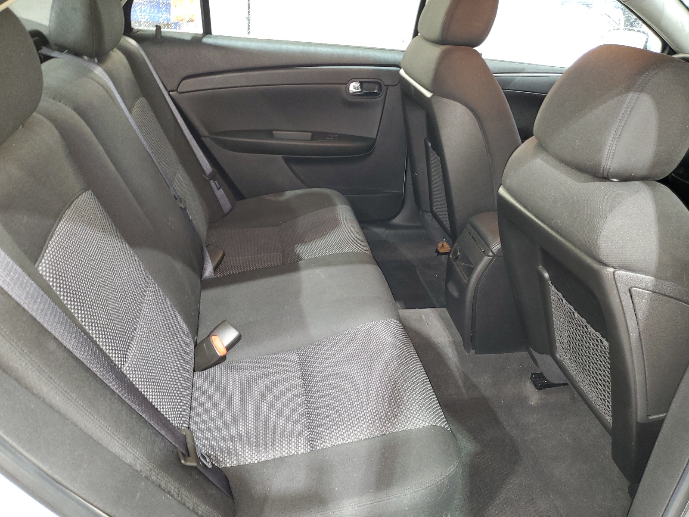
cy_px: 258
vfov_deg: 53.1
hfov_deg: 67.3
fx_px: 518
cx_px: 344
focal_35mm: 26
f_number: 1.5
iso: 141
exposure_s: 1/10
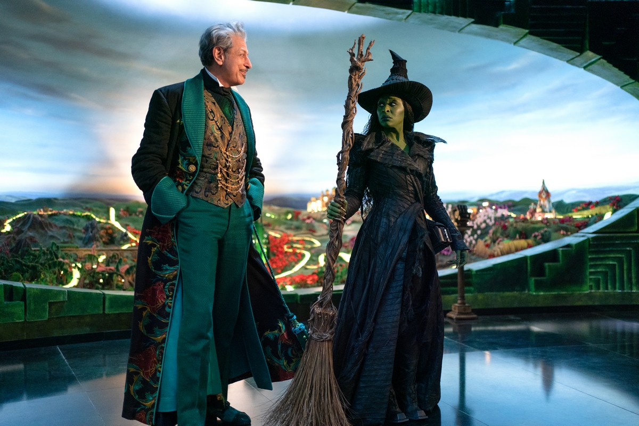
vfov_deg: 37.9
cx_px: 320
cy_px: 213
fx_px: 621
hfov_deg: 54.4
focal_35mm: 35
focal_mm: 35
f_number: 1.8
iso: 2500
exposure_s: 1/160
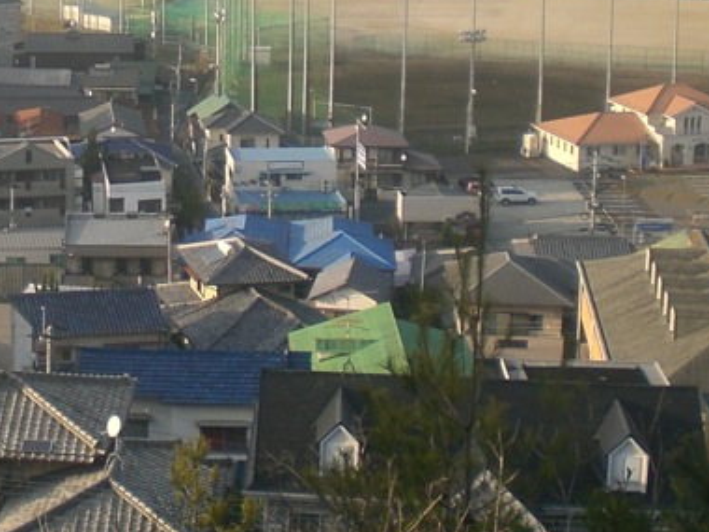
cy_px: -2
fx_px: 2048
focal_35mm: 100
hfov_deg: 19.2
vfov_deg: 14.6
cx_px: 28
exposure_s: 1/320
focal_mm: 6.3
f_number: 3.1
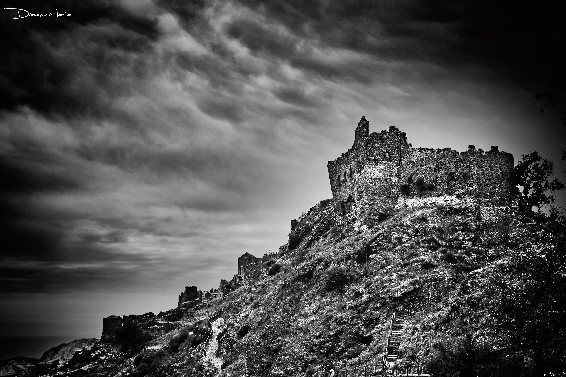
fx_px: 943
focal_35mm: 60
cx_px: 283
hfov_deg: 33.4
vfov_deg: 22.6
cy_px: 188
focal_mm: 40
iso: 100
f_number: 5.6
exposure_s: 1/125
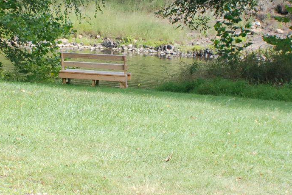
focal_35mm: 211
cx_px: 94
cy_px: 16
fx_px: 1714
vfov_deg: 6.5
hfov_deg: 9.7
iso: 1000
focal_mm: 50
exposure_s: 1/250
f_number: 8
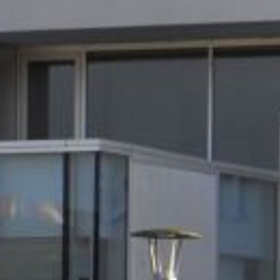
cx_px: 633
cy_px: 377
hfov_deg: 3.9
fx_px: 4036
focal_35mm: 441
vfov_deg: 4.0
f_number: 2.8
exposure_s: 1/2500
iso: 500
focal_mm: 70
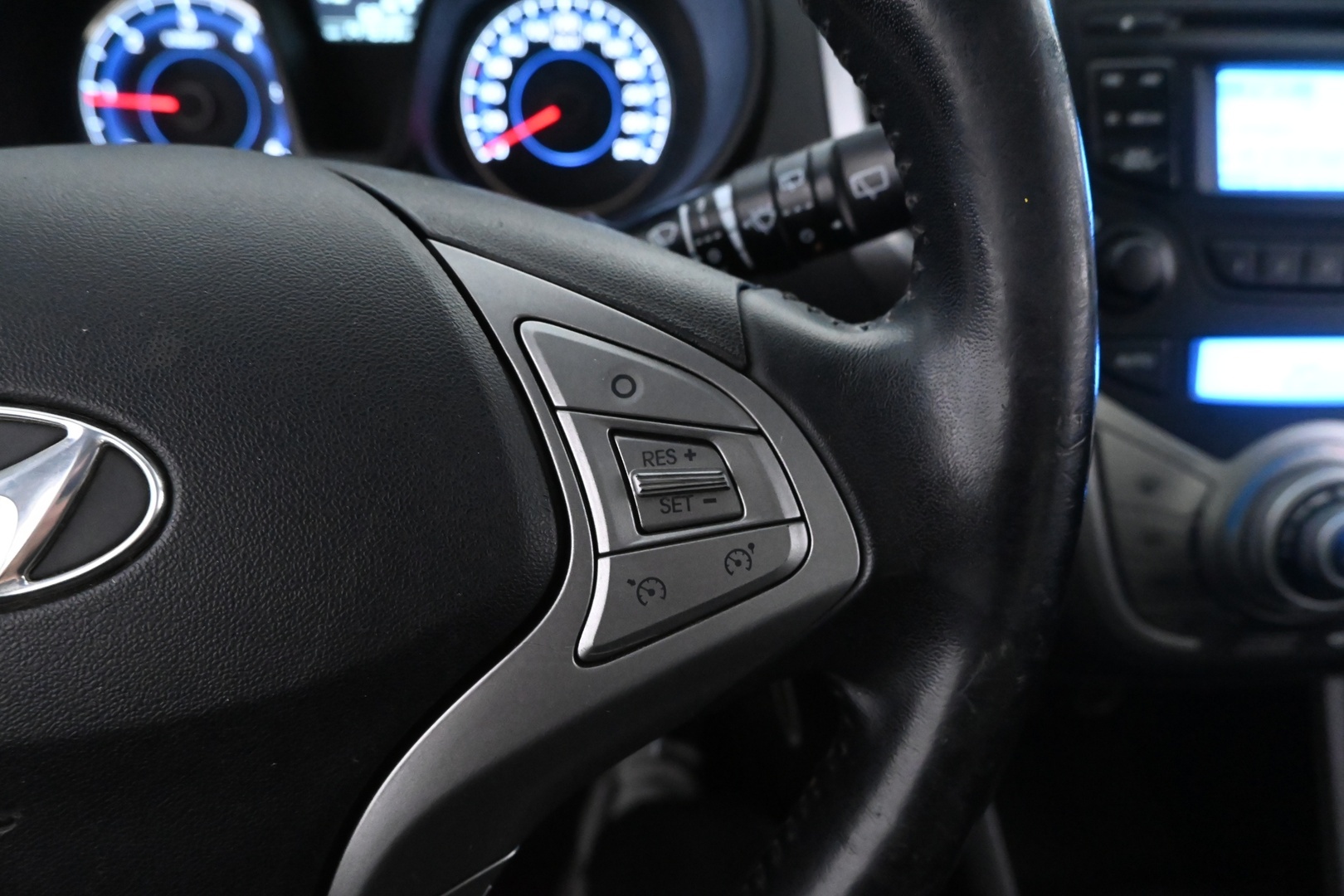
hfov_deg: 73.7
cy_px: 448
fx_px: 896
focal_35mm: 24
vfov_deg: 53.1
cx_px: 672
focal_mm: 16
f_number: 5
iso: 6400
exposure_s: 1/30
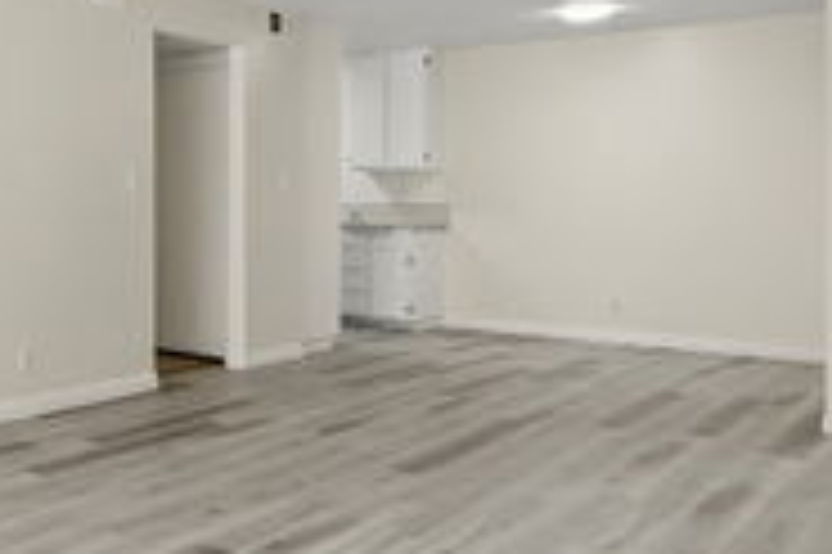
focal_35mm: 39
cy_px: 223
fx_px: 901
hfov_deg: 46.0
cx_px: 121
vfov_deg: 34.0
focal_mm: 10
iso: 250
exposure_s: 1/320
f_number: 8
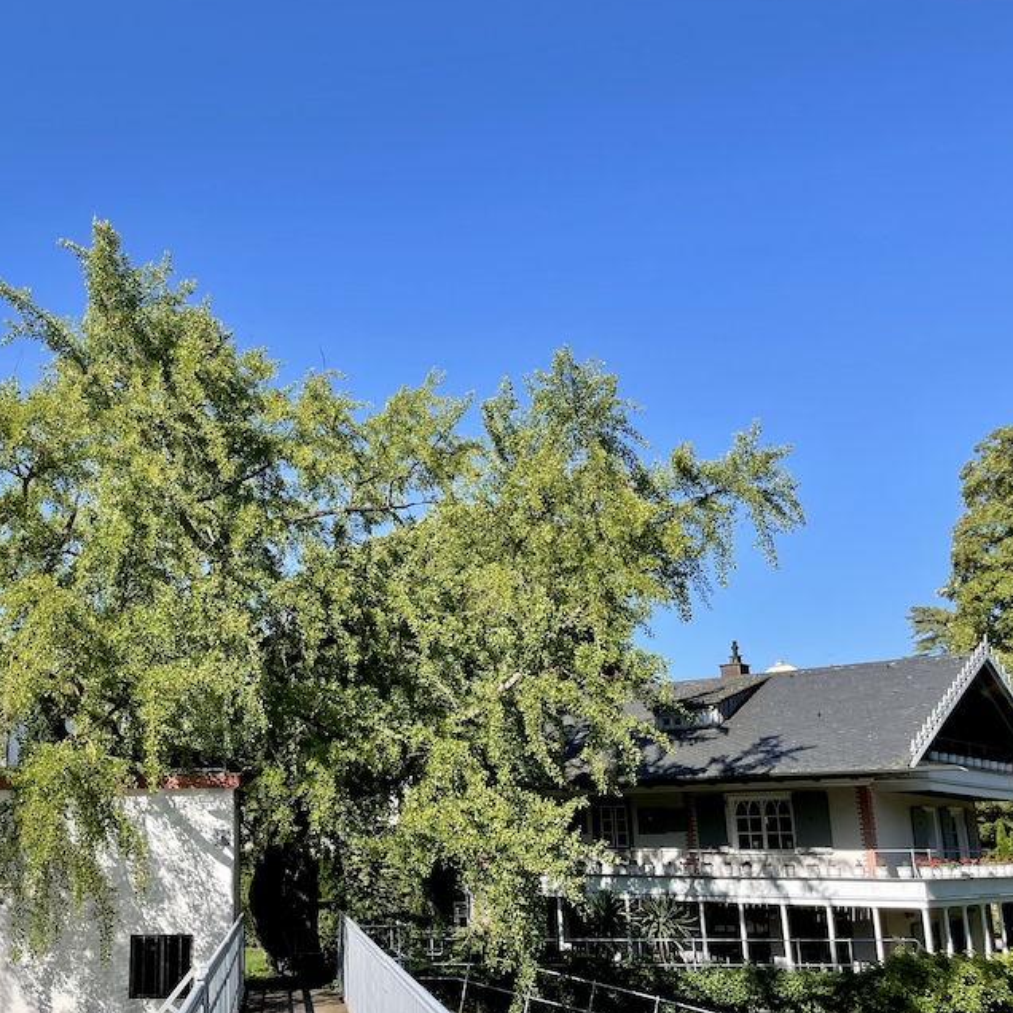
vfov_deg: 44.9
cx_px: 268
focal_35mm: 37
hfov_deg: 43.6
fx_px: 1225
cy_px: 562
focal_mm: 4.2
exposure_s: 1/2304
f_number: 1.6
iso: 32
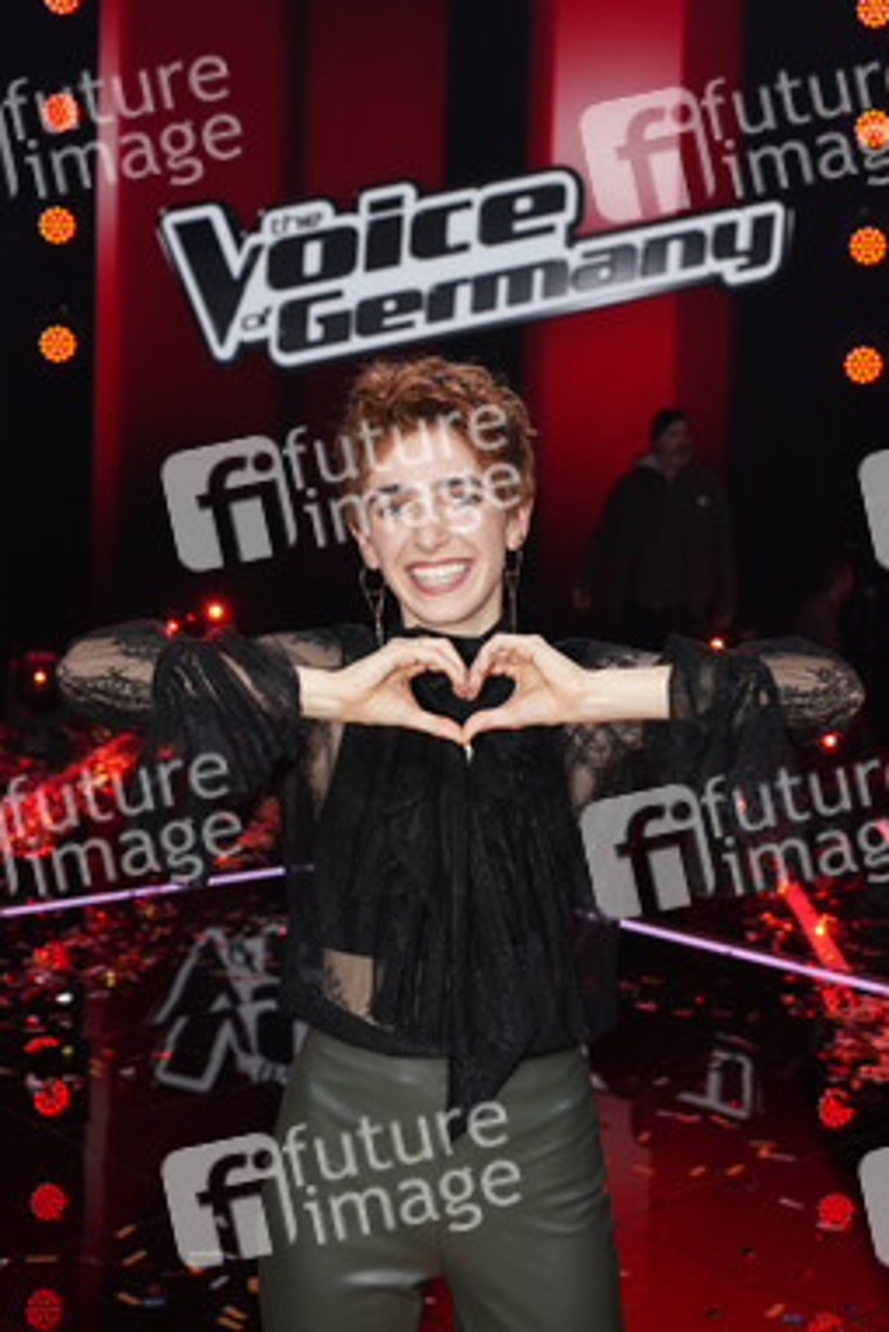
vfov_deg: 42.7
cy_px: 663
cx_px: 443
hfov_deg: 29.3
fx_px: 1702
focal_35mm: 46
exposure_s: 1/100
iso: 1600
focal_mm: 44
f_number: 5.6
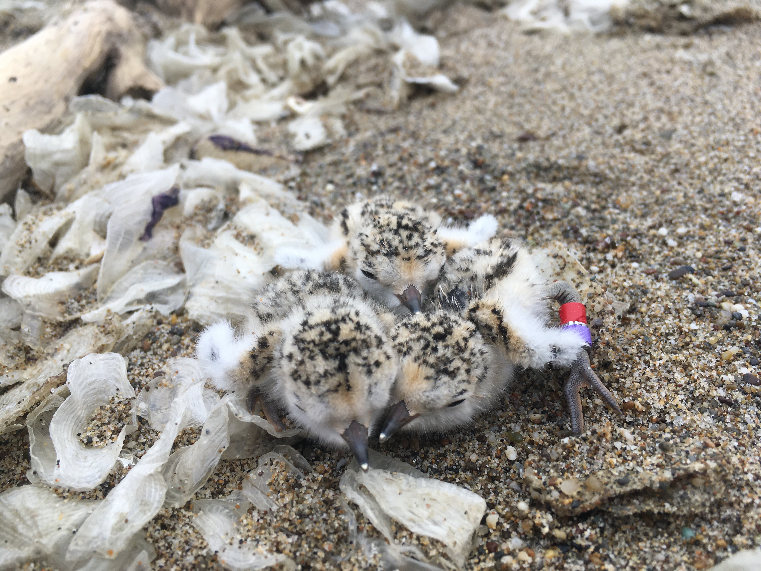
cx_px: 380
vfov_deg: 48.2
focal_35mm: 29
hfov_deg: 61.7
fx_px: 638
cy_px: 286
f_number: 2.2
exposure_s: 1/364
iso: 25
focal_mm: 4.15
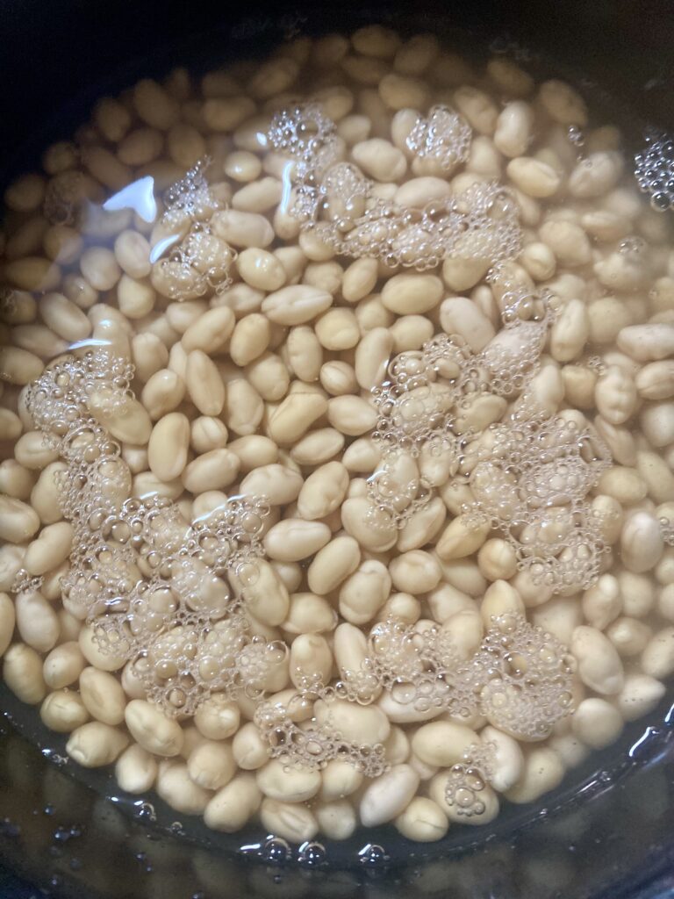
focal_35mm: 28
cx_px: 337
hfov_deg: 49.7
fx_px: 727
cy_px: 450
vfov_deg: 63.4
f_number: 1.8
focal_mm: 3.99
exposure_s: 1/50
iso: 160
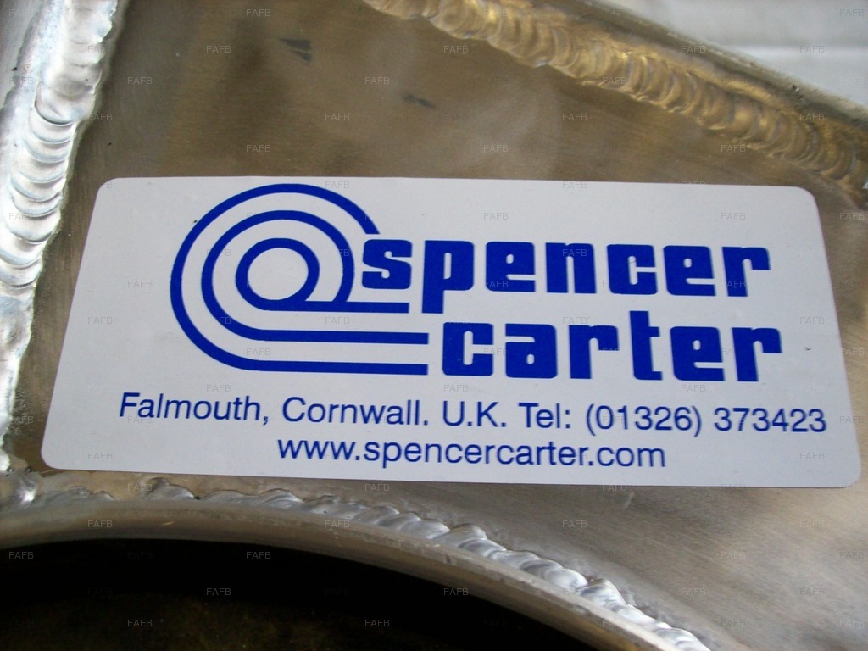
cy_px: 326
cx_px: 434
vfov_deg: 39.7
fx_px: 903
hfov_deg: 51.4
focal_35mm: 36
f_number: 2.7
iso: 160
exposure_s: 1/19
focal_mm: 6
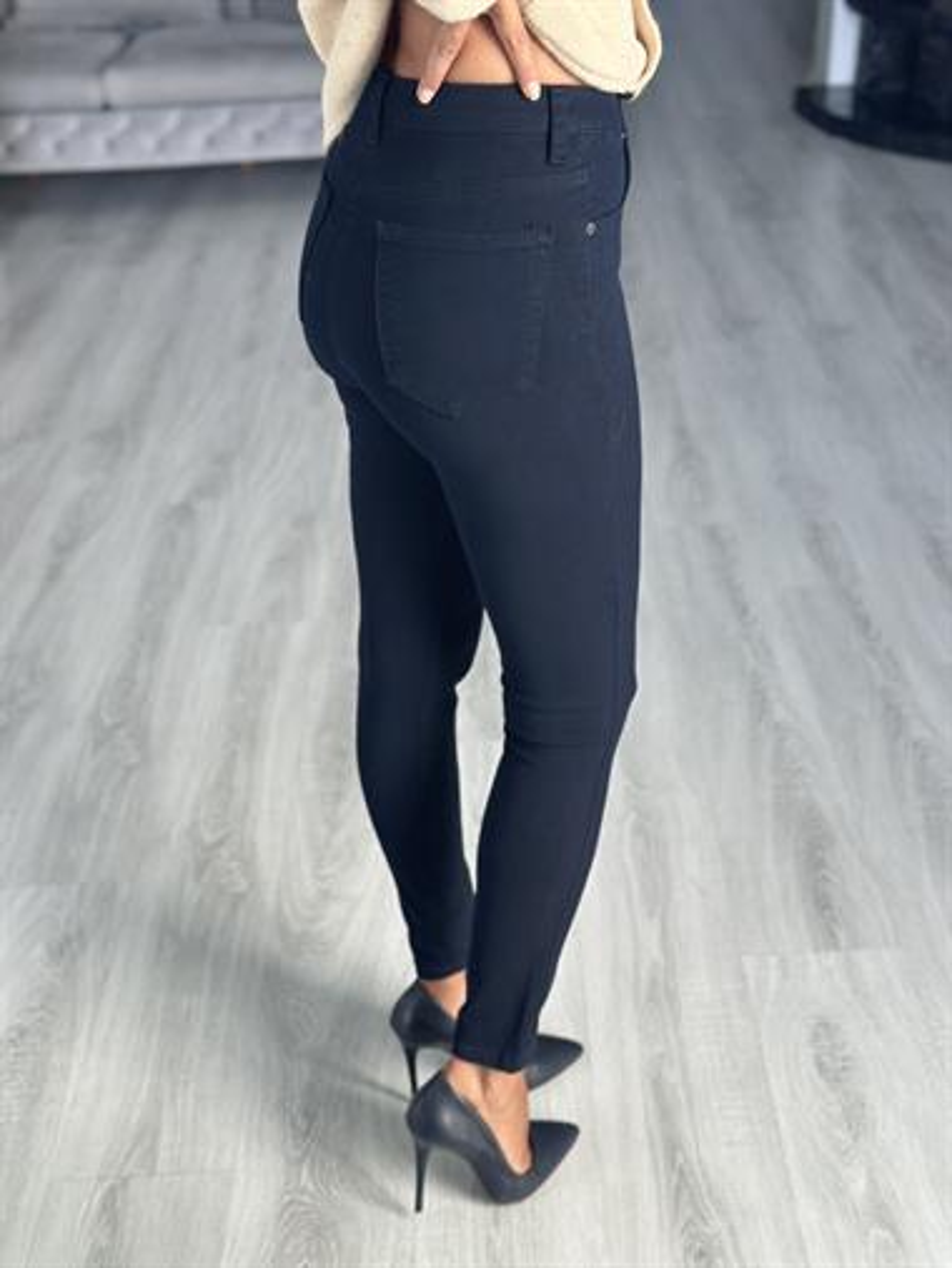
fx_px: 1759
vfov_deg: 39.6
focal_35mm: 48
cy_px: 634
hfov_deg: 30.3
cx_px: 476
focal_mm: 6.86
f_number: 1.78
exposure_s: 1/63
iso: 125
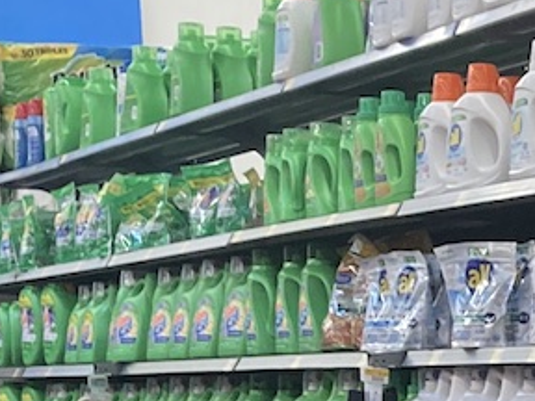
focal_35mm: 146
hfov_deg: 11.6
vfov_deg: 10.0
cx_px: 1204
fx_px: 2256
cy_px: 515
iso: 100
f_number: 1.8
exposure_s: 1/60
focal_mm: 3.99
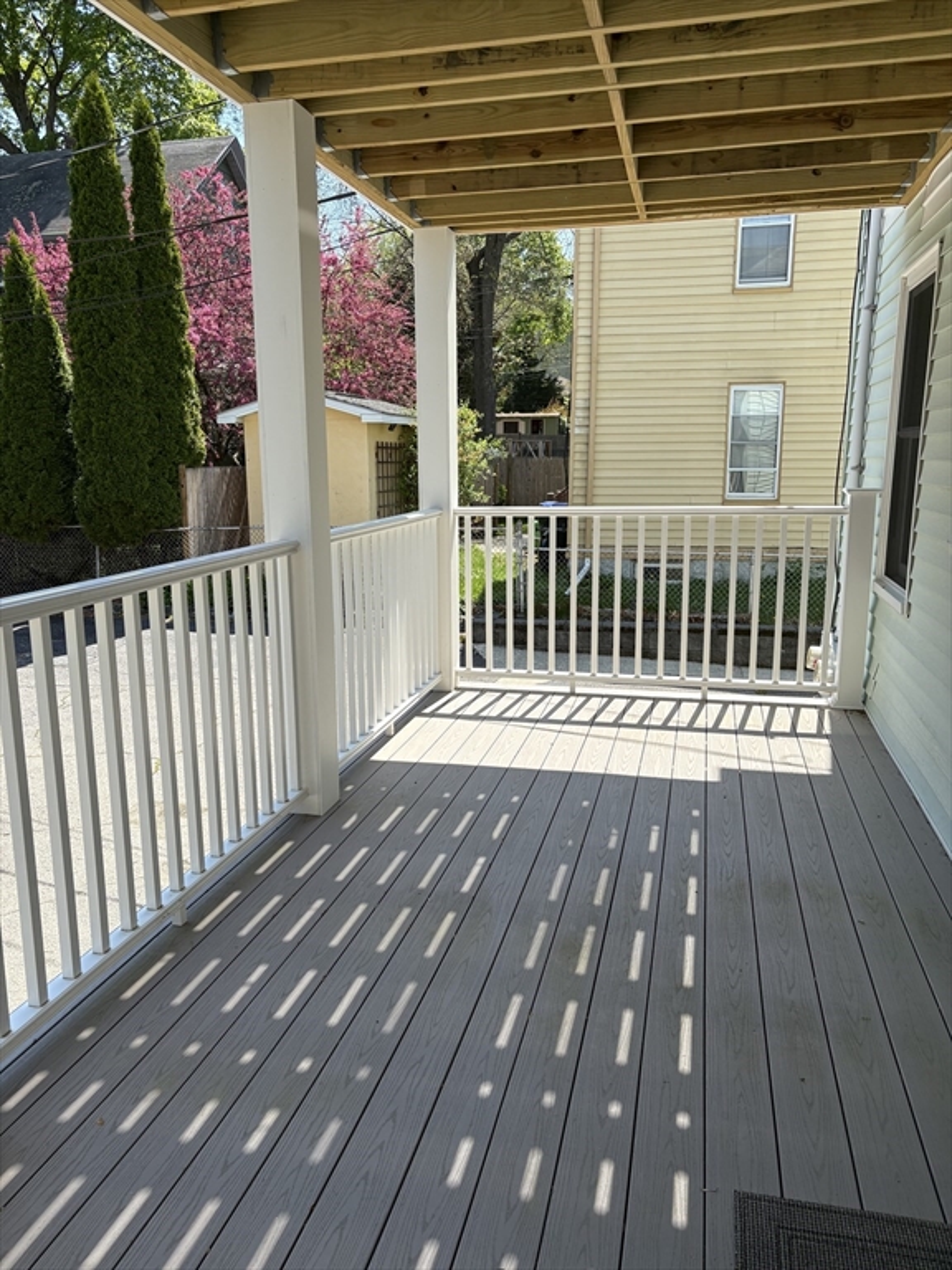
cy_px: 635
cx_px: 476
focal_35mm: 26
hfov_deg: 53.1
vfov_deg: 67.3
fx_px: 953
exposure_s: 1/1393
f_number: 1.6
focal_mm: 5.96
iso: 50
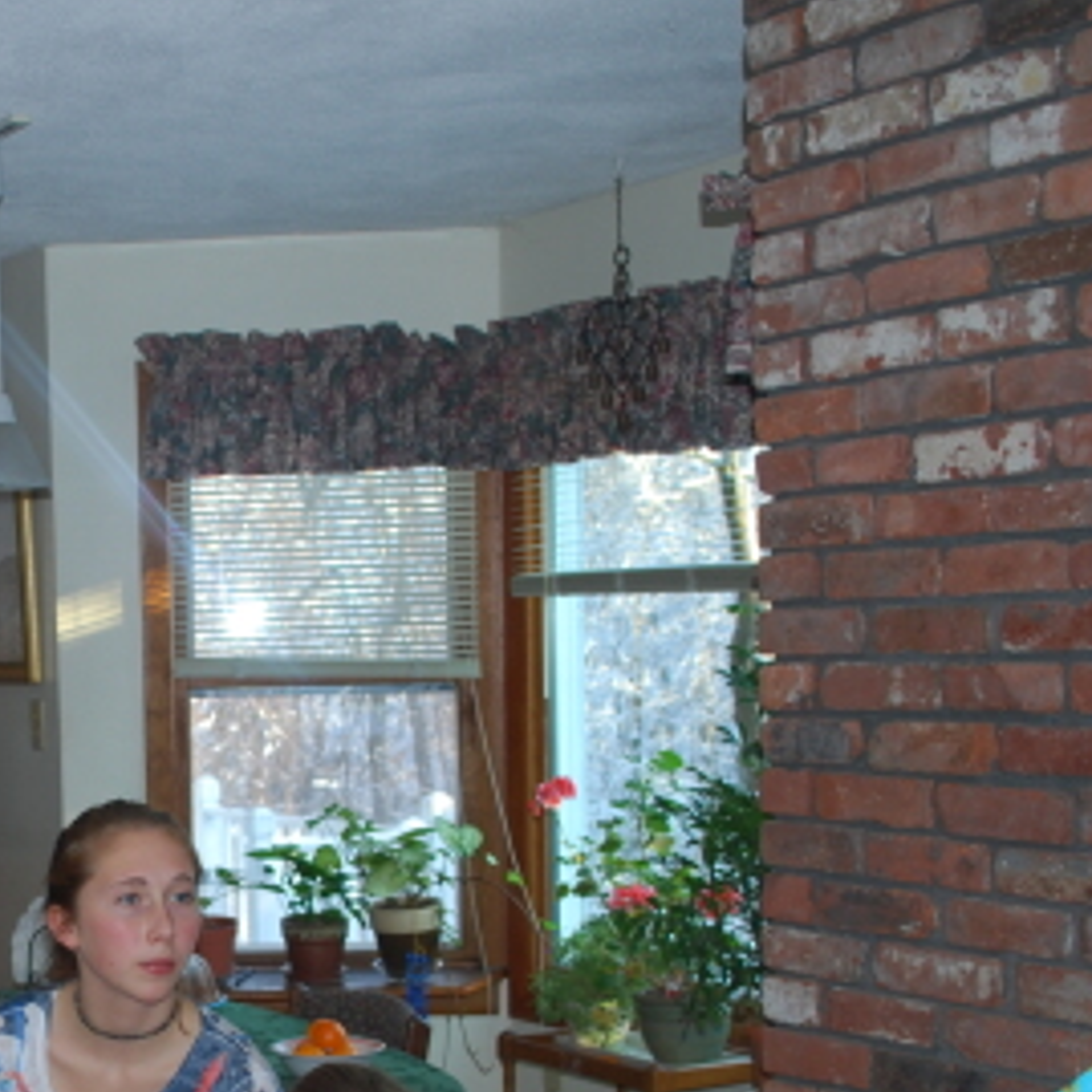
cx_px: 2
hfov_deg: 24.2
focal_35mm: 68
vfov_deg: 25.0
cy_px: 848
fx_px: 2427
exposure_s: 1/60
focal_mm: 20
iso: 200
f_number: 3.8
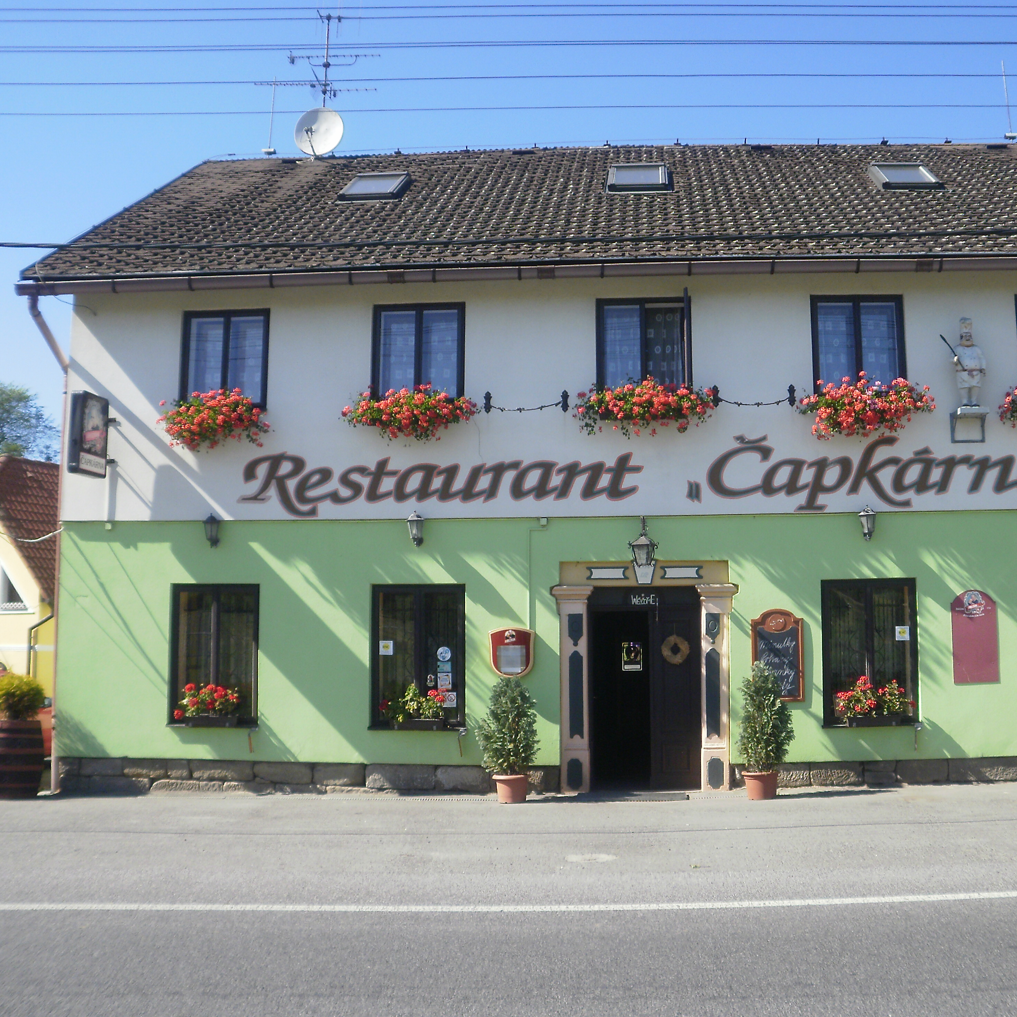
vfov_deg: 44.9
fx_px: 1230
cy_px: 510
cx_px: 627
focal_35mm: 37
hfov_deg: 44.6
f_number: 8.5
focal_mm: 5.45
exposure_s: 1/125
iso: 100
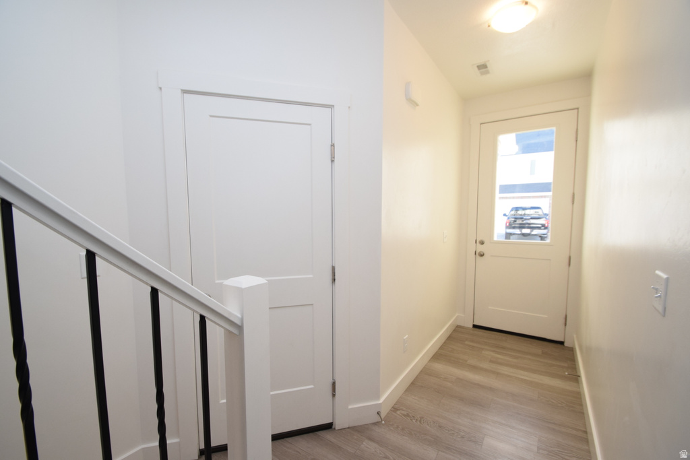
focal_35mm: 15
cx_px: 345
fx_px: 288
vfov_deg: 77.3
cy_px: 230
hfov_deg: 100.4
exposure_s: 1/125
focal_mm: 10
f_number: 5.6
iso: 720
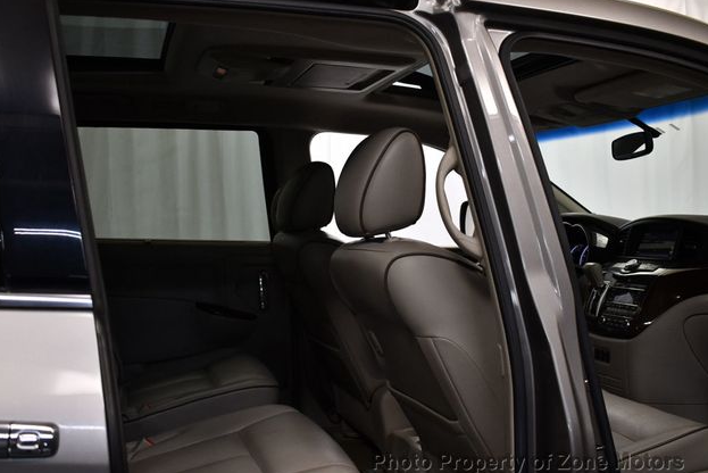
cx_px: 358
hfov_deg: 51.9
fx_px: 728
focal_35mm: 37
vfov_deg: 36.0
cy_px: 240
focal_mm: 18
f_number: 3.5
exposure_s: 1/250
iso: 800
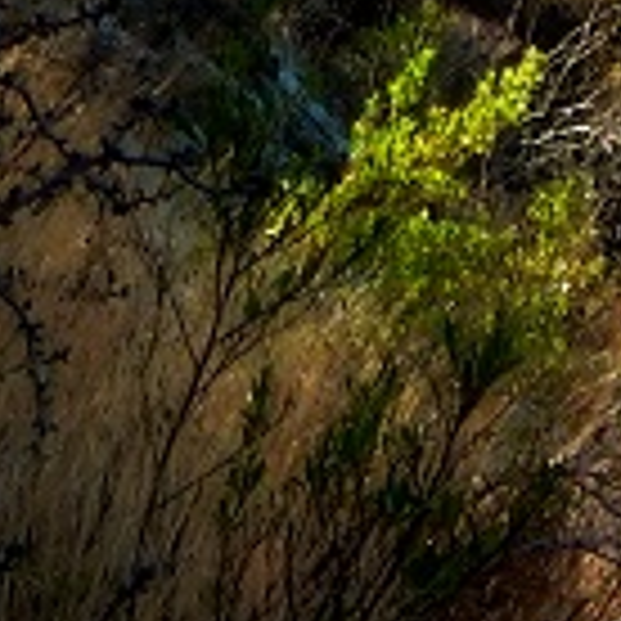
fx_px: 3775
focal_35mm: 186
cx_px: 765
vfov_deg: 9.1
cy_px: -328
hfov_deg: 9.3
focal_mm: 5.1
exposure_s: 1/640
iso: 125
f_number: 2.8
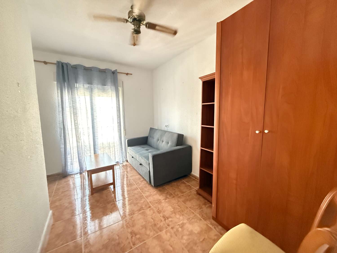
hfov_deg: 102.1
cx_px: 168
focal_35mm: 14
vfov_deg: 85.7
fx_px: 136
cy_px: 126
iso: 1250
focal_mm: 2.22
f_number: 2.2
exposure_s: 1/60
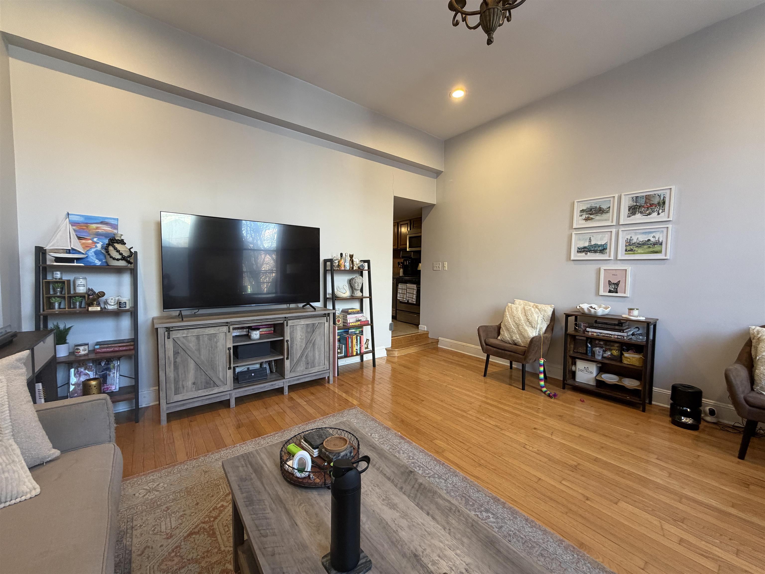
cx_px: 382
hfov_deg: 102.1
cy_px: 287
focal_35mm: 14
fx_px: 309
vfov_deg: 85.7
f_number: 2.2
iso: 200
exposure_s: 1/60
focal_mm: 2.22
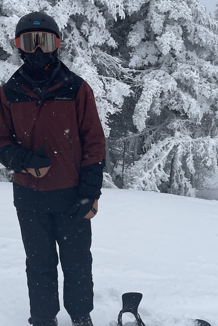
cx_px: 113
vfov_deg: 40.9
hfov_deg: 28.1
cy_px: 127
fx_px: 436
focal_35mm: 48
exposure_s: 1/5556
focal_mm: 4.2
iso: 32
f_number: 1.6
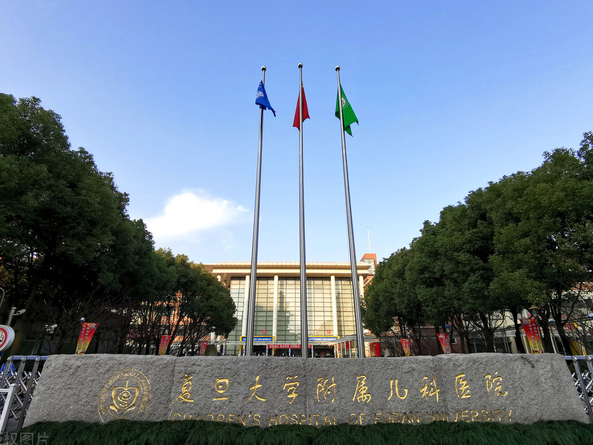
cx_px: 299
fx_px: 308
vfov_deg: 71.6
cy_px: 217
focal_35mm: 18
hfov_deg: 87.7
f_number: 2.2
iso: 50
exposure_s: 1/544
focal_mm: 2.26
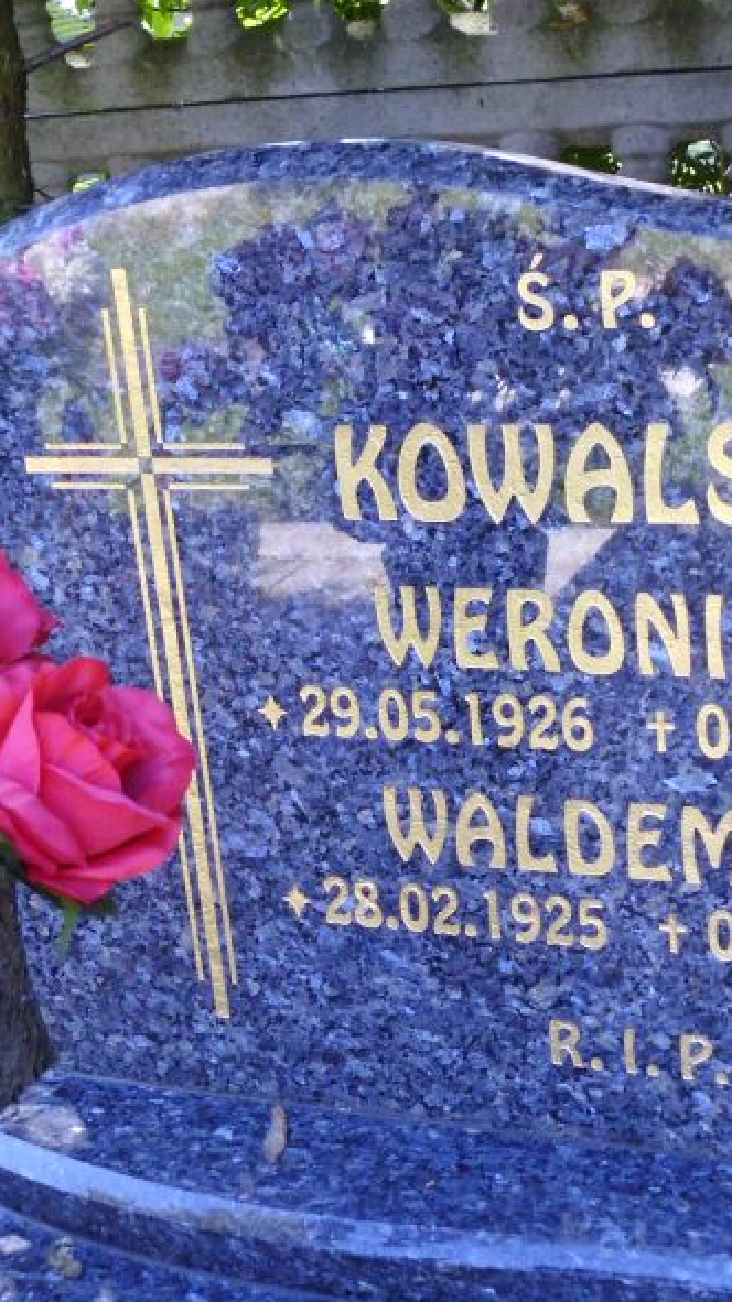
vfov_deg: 35.5
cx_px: 437
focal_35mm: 59
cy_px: 645
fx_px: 2038
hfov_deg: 20.3
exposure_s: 1/160
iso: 400
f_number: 3.8
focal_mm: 7.2
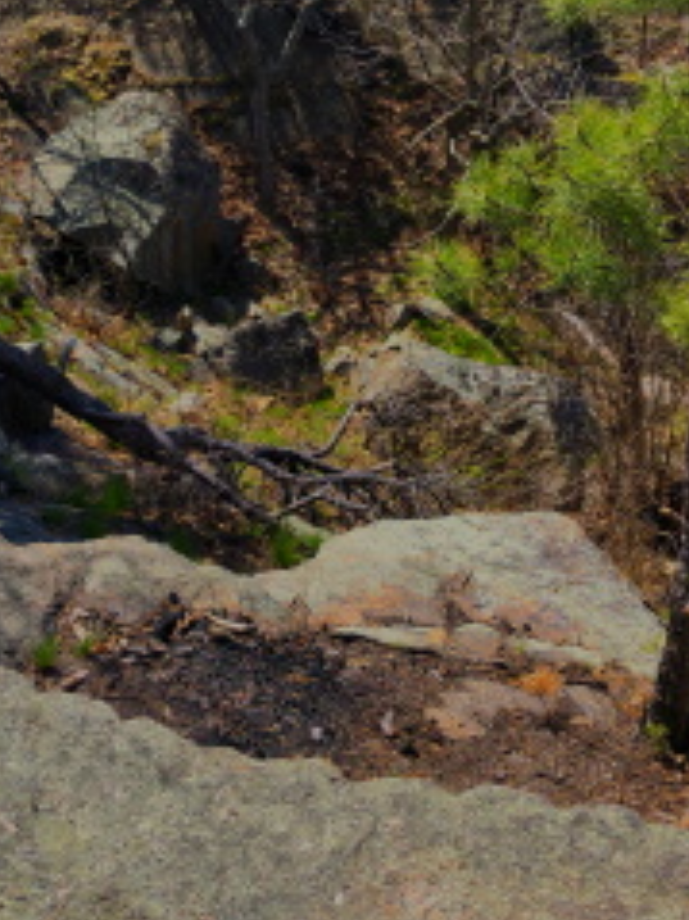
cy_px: 350
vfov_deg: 41.8
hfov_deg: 31.9
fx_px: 1195
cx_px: 239
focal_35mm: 45
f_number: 1.8
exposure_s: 1/923
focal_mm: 3.99
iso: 20
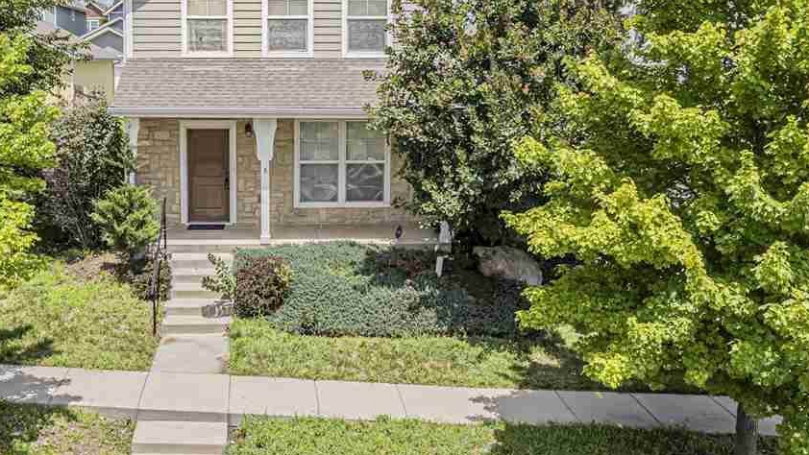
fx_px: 751
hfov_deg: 55.7
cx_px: 283
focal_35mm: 35
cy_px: 147
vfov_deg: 33.4
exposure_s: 1/1500
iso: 100
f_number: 2.8
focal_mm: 8.38
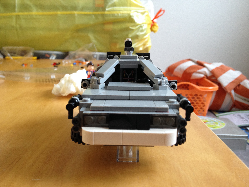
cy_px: 94
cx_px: 124
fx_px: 252
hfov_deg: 52.6
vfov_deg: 40.7
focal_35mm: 35
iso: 100
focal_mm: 4.28
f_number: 2.4
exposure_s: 1/20
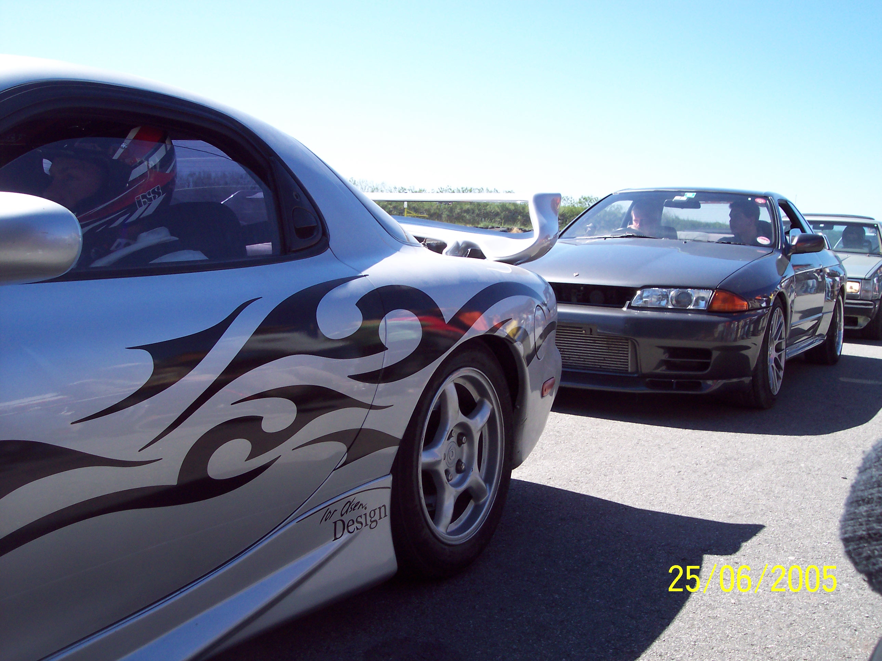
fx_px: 968
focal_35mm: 38
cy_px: 330
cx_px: 441
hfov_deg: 49.0
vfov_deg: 37.7
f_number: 4.8
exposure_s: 1/350
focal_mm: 8
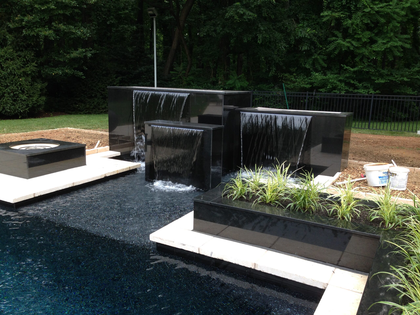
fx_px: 400
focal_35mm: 33
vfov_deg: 42.9
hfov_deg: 55.4
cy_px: 158
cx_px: 210
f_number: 2.4
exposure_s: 1/120
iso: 50
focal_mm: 4.12
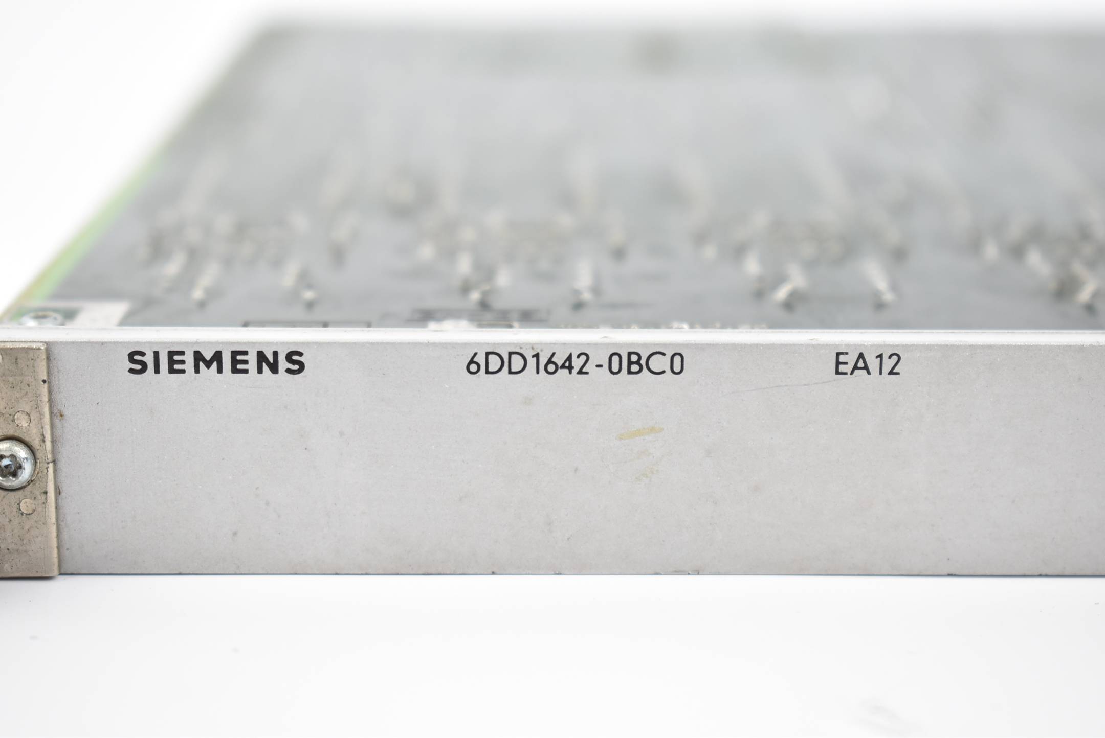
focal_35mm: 75
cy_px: 369
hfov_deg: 27.0
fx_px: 2304
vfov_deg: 18.2
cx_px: 552
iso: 560
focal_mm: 50
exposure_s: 1/80
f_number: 5.6
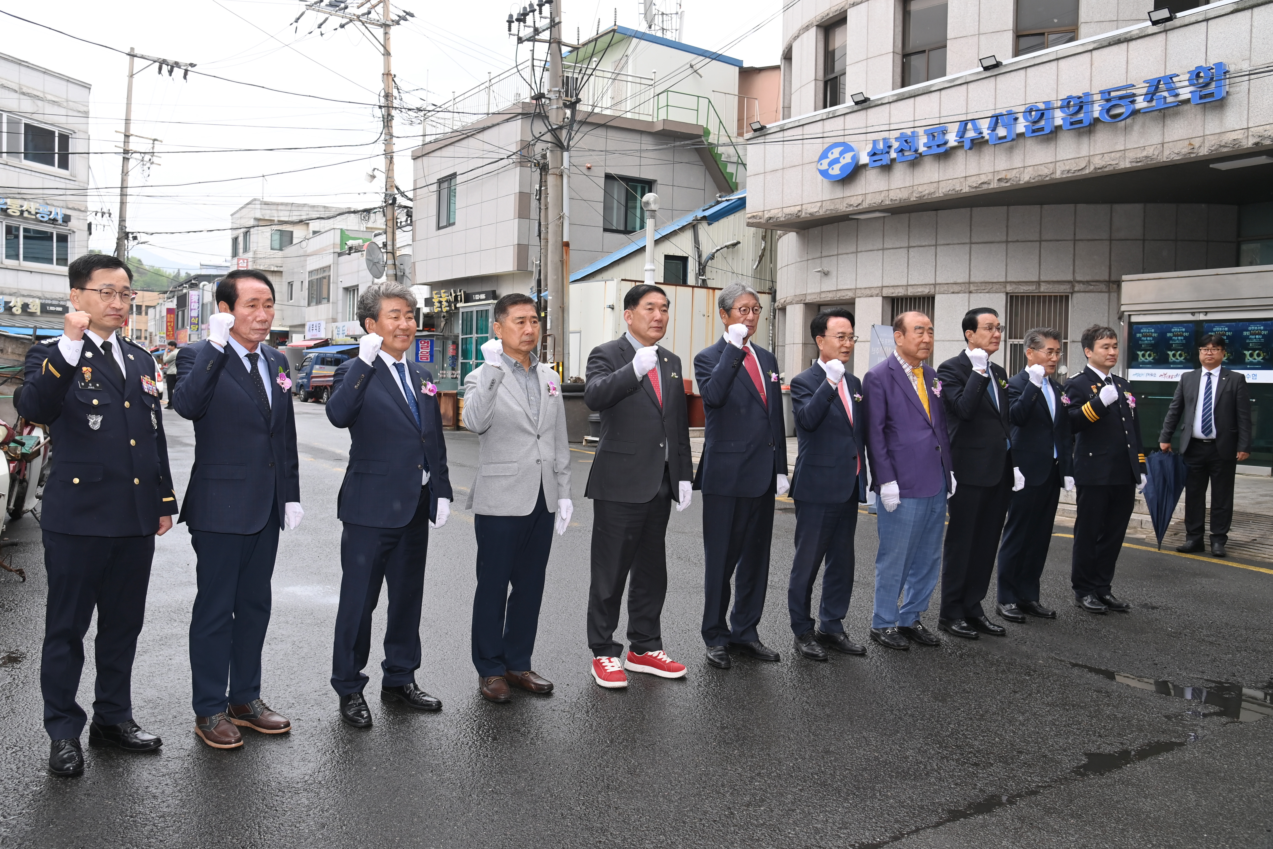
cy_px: 424
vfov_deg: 47.9
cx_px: 636
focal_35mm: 27
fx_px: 955
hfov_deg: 67.4
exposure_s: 1/500
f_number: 6.3
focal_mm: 27
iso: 400
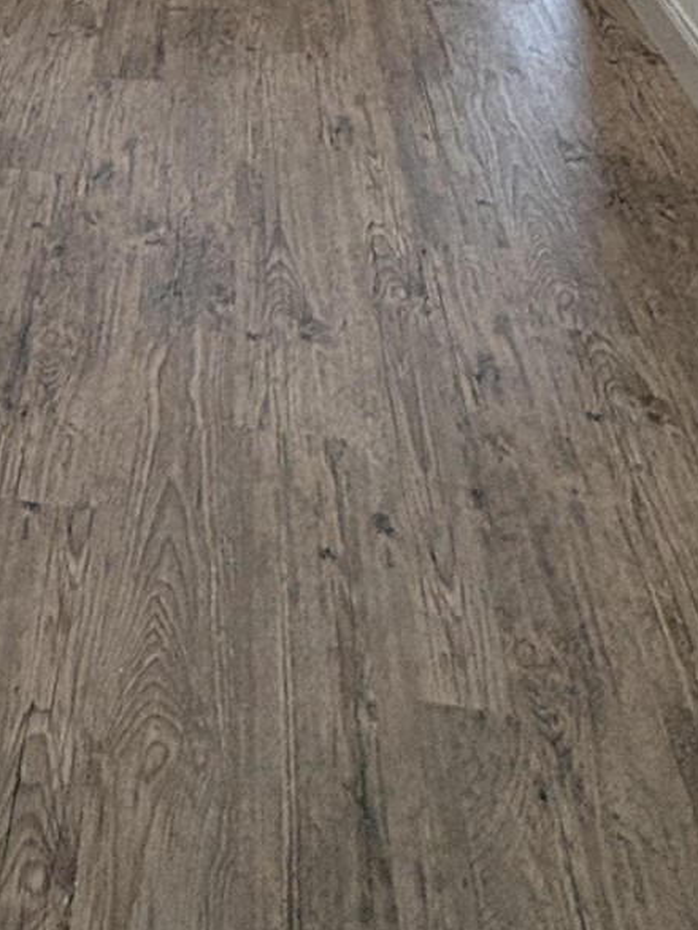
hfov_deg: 24.9
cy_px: -590
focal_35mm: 55
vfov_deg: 24.0
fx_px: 1478
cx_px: -56
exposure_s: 1/120
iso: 320
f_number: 2.2
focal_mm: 2.22
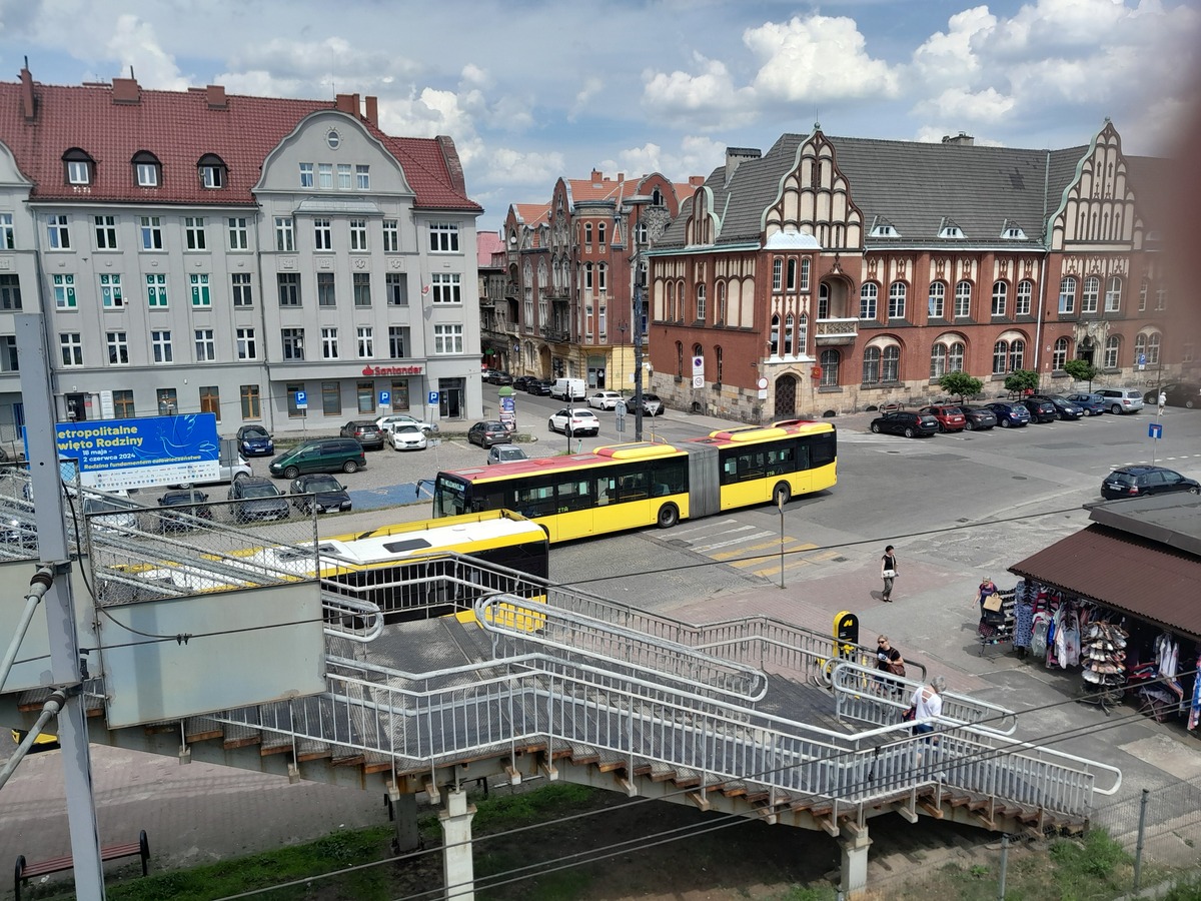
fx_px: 937
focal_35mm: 27
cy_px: 450
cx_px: 600
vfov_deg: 51.4
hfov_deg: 65.3
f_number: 1.8
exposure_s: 1/495
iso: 40
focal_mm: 4
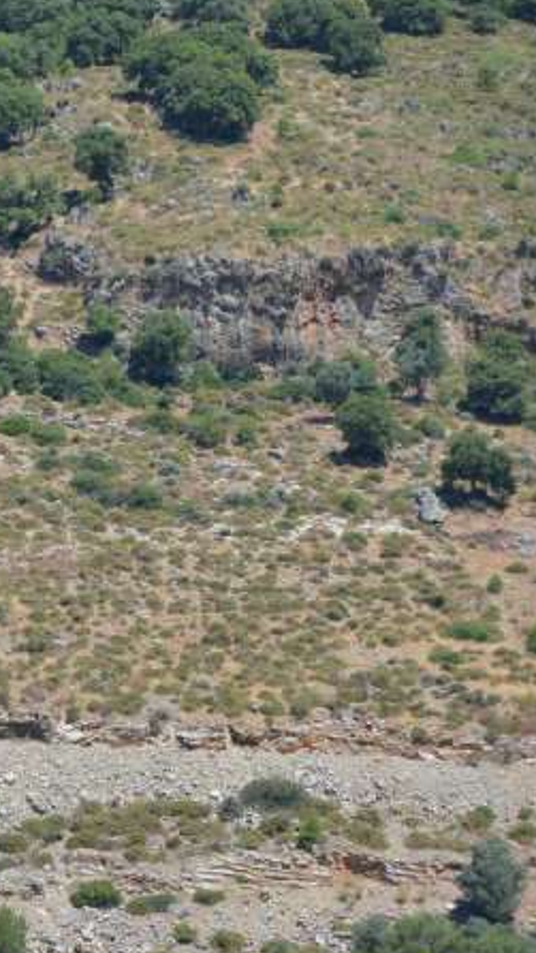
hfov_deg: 3.2
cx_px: -265
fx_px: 9497
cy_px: 487
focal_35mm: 376
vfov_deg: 5.7
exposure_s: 1/250
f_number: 8
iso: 100
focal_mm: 200
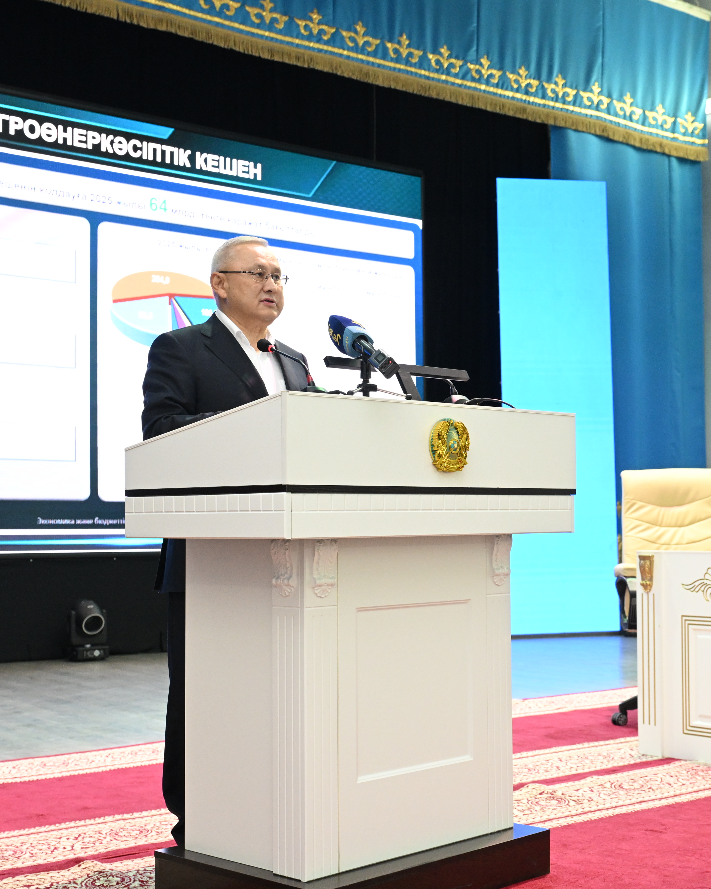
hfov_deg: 28.9
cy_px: 454
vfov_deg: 36.0
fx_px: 1368
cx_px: 474
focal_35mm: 52
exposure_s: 1/125
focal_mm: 36
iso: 3200
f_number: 5
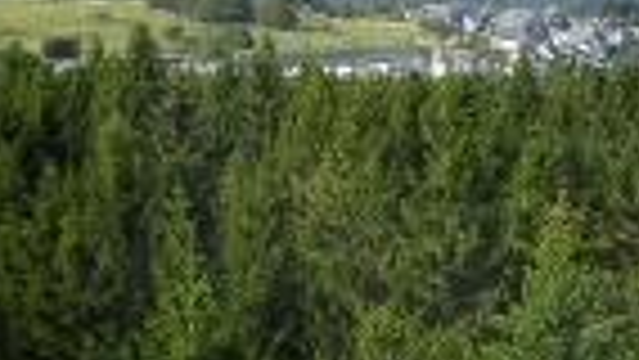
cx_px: 783
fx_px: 2136
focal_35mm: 126
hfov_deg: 16.3
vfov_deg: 9.6
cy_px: 117
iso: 80
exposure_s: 1/200
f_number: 4
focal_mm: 7.05
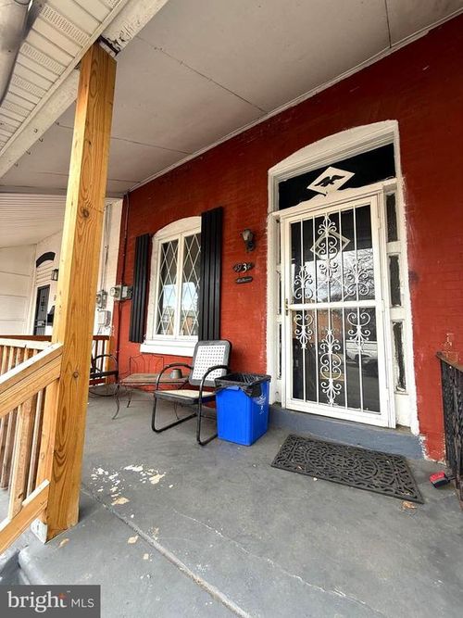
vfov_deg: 102.1
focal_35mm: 14
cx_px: 232
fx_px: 250
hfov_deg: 85.7
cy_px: 309
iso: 50
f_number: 2.2
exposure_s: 1/131
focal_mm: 2.22
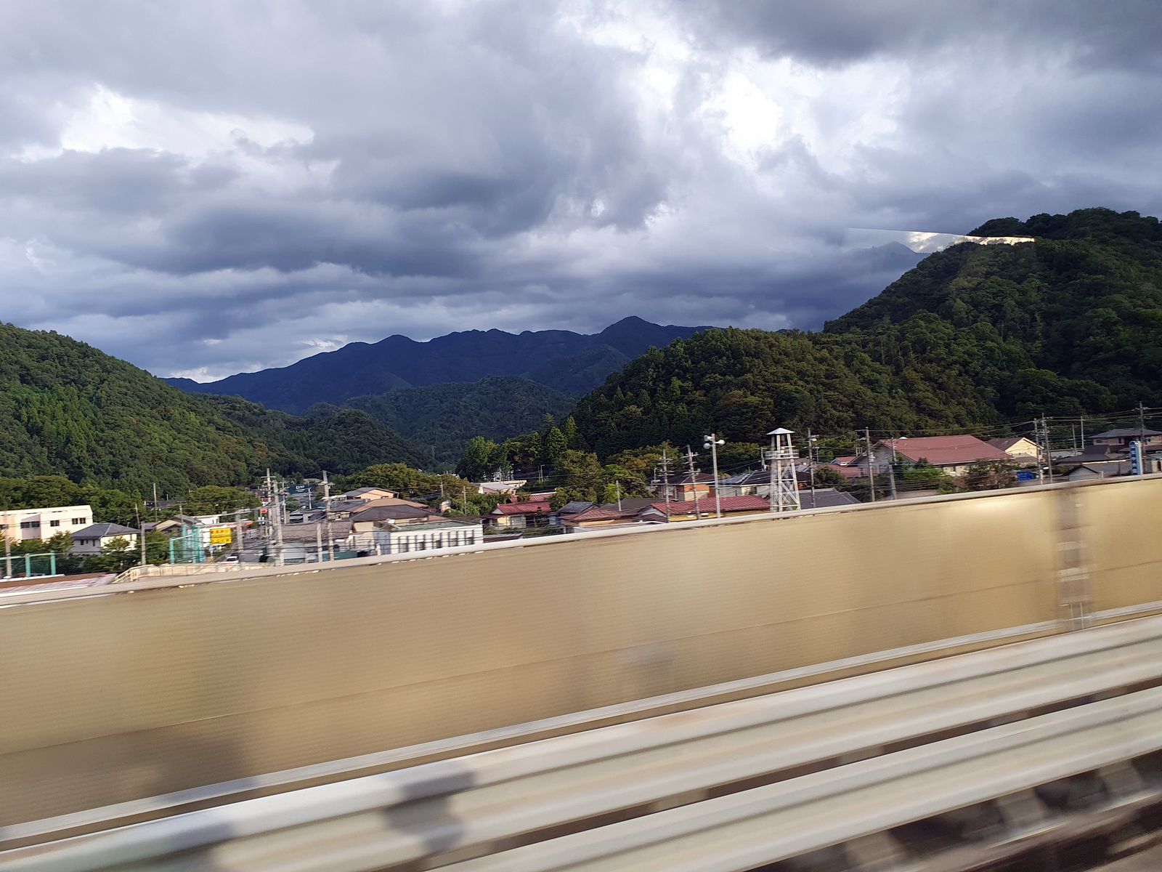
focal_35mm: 26
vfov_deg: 53.1
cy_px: 436
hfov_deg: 67.3
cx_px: 581
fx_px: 873
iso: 80
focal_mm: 4.32
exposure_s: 1/100
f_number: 2.4
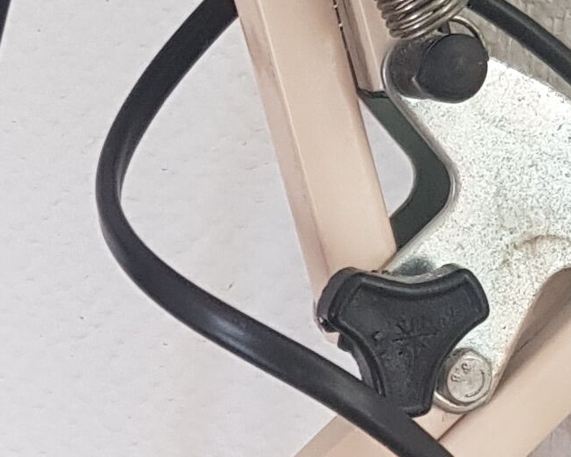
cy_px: 690
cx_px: -199
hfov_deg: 11.8
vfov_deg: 9.5
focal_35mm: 158
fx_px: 2669
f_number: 1.7
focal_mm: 4.2
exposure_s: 1/50
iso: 80
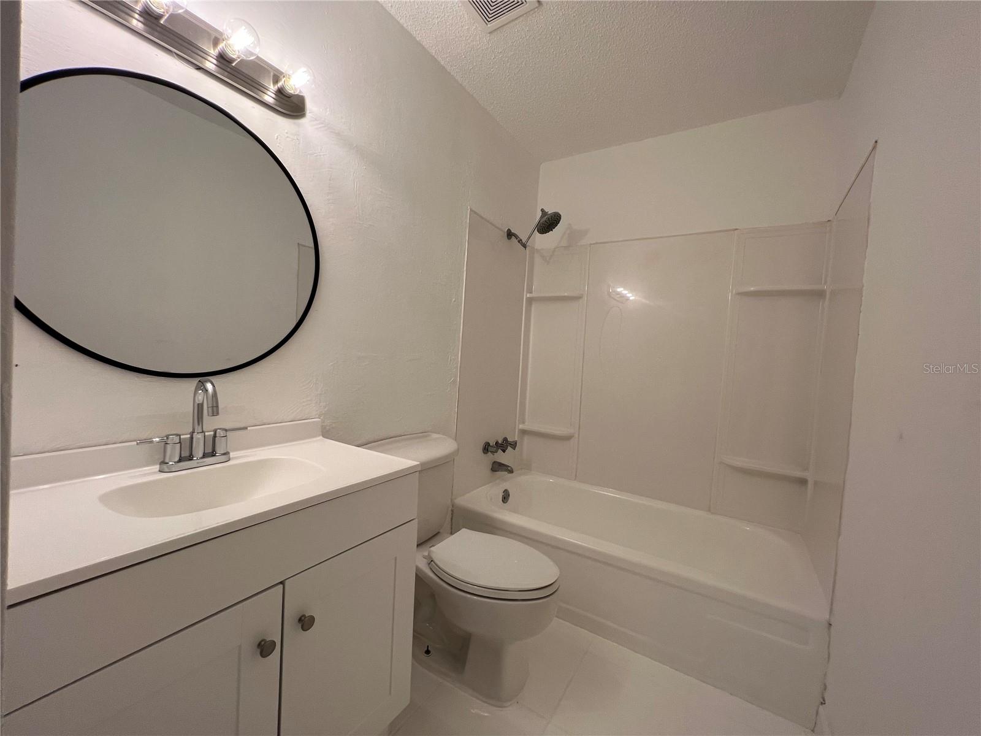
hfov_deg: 106.2
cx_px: 490
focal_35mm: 13
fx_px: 368
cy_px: 368
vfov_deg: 89.9
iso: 64
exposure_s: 1/120
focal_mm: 1.57
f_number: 1.8
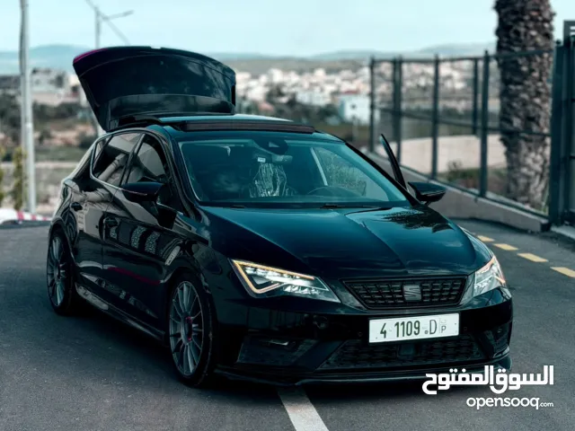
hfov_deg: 39.7
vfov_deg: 30.3
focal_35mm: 48
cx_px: 288
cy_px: 216
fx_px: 797
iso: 64
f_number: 1.78
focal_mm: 6.76
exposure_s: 1/2762
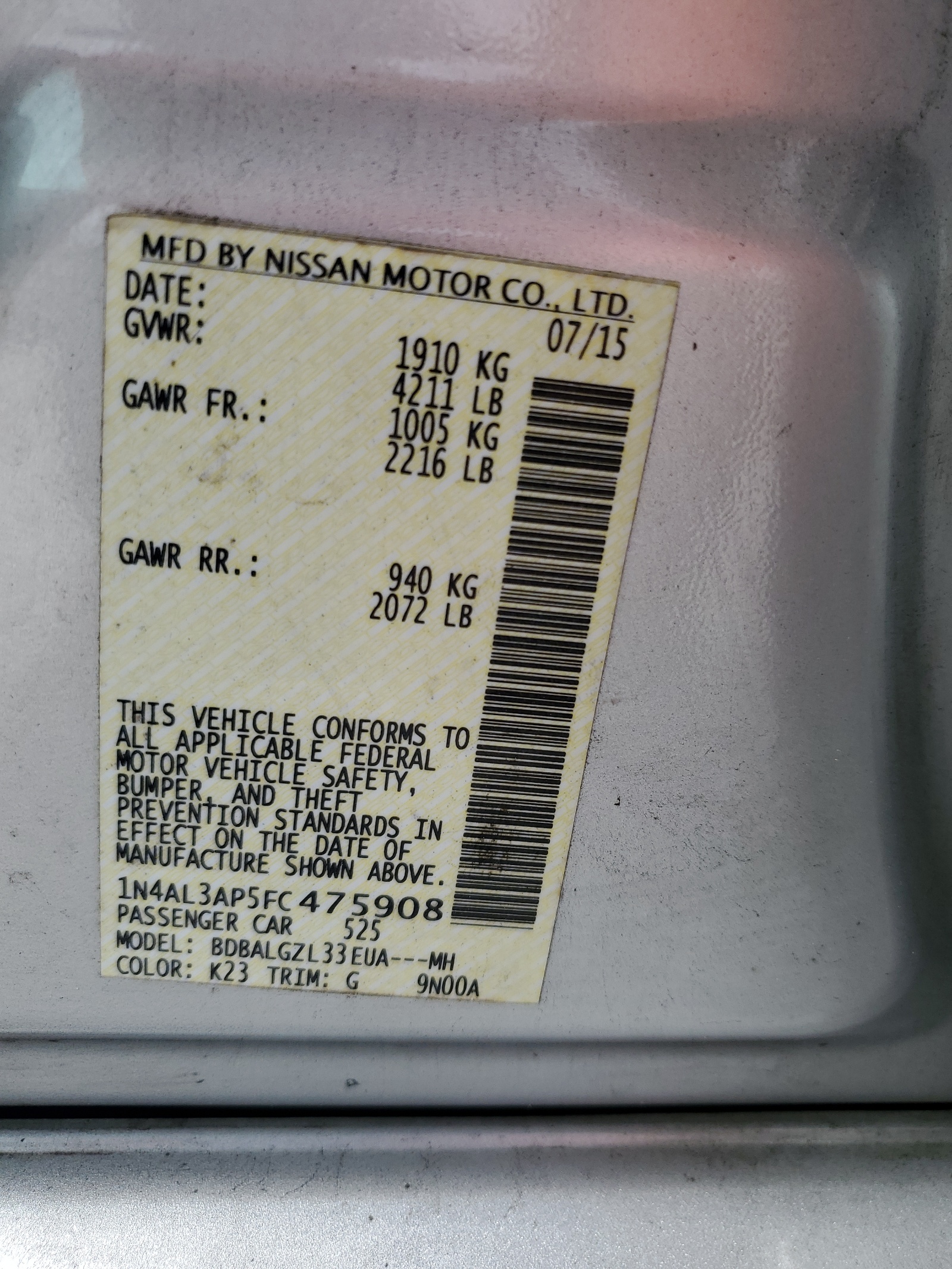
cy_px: 634
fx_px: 953
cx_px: 476
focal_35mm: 26
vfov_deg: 67.3
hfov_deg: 53.1
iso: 50
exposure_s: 1/1000
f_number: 1.5
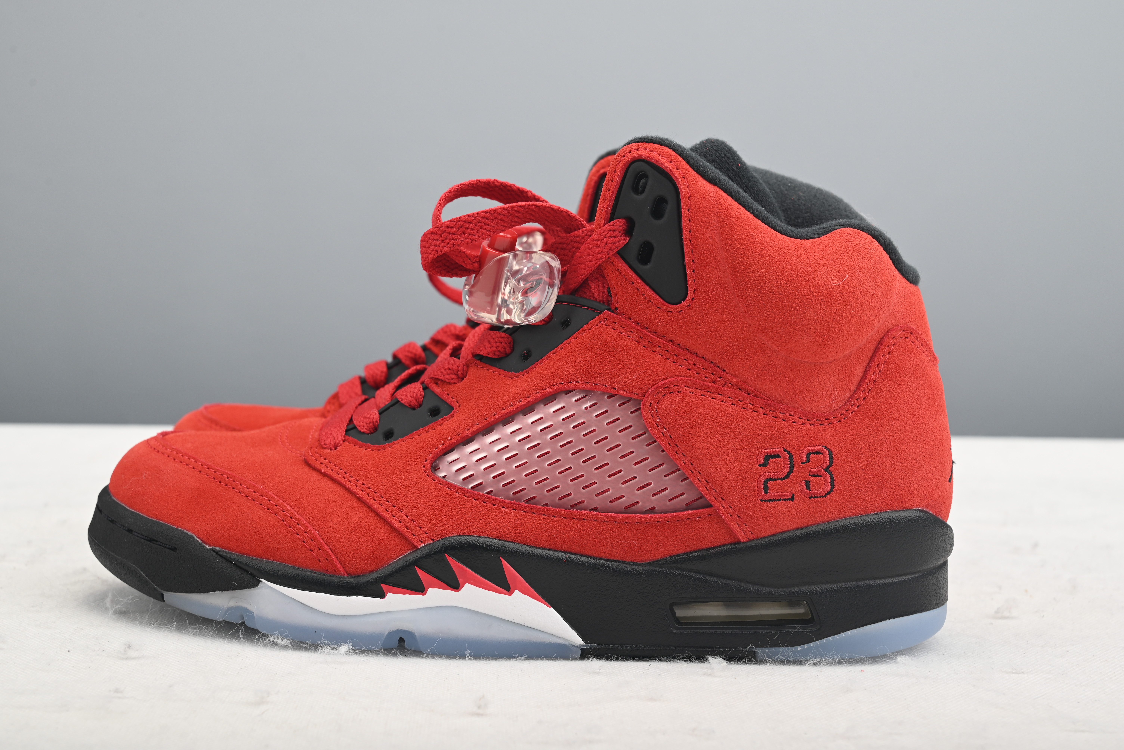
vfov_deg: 27.0
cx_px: 562
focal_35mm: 50
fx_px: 1562
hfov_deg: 39.6
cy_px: 375
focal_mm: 50
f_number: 10
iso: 100
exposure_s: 1/200
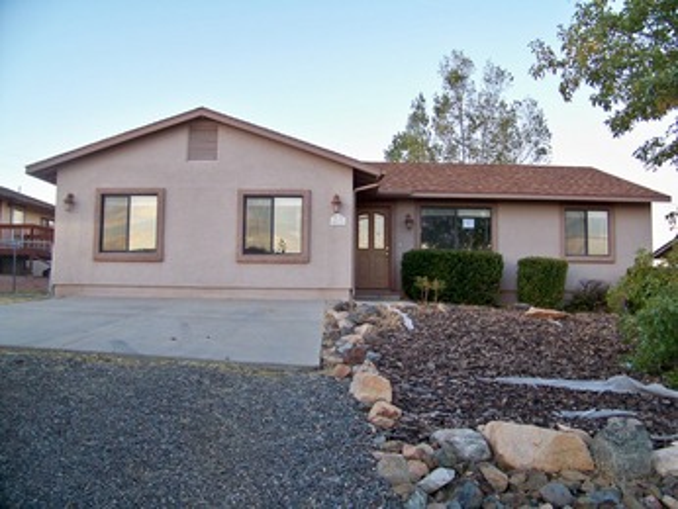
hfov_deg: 55.3
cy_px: 254
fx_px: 647
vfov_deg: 43.0
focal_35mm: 33
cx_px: 339
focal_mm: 5.85
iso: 80
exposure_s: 1/30
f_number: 2.8
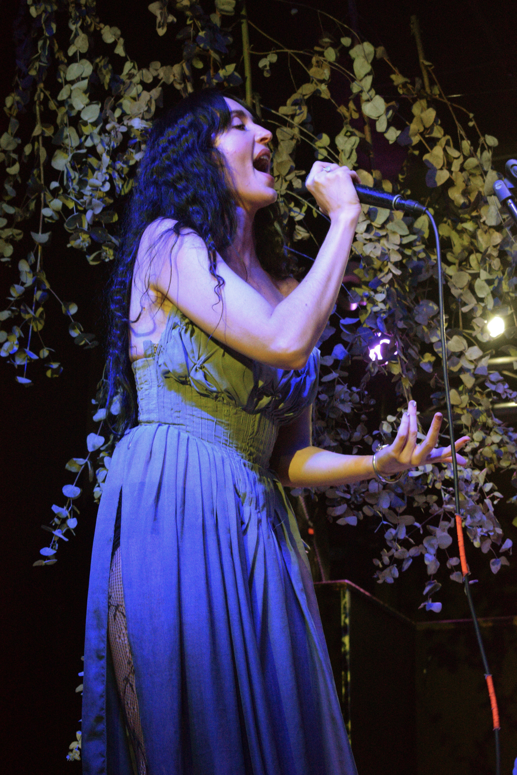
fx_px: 1777
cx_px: 258
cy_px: 388
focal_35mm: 82
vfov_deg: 24.6
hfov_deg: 16.6
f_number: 5.6
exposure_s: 1/25
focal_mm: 55
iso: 6400
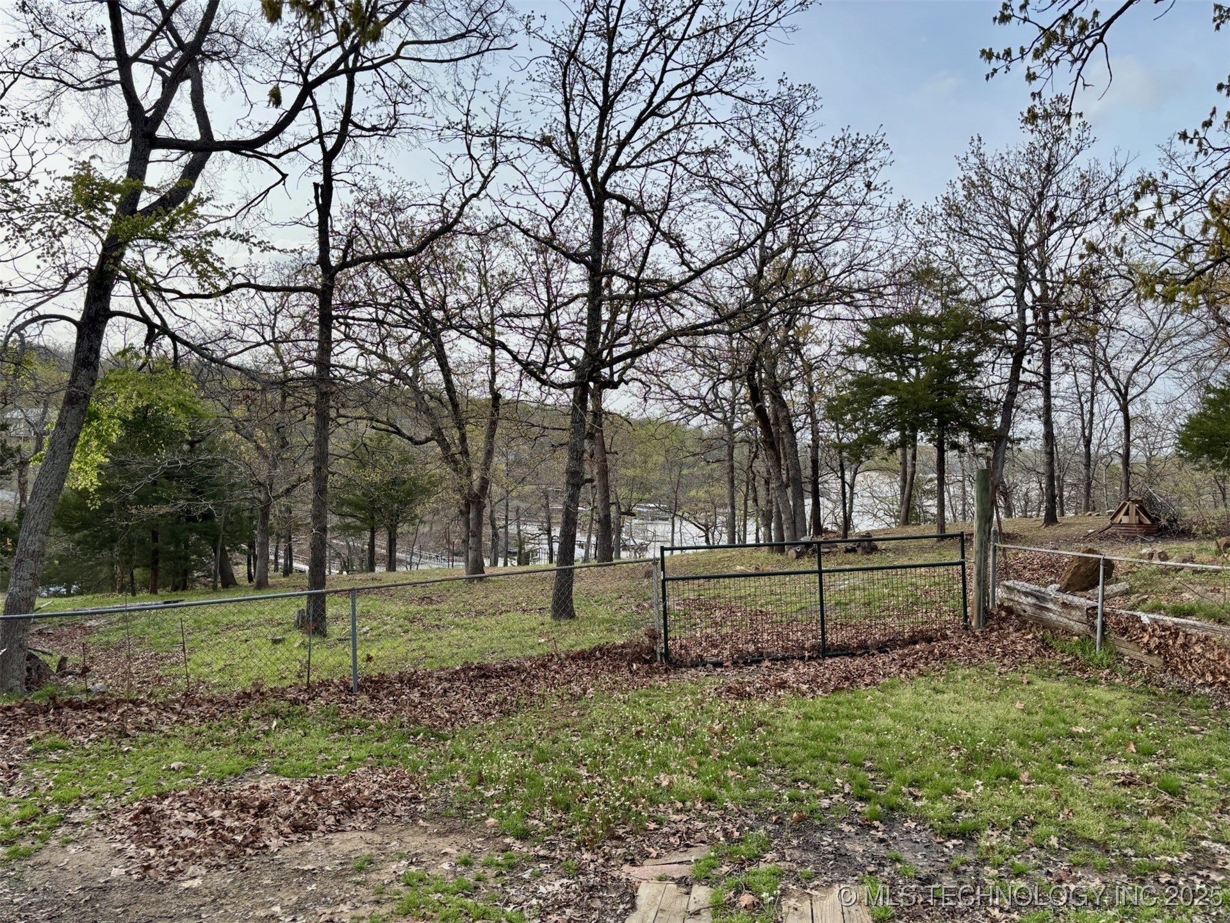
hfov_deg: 67.3
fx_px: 924
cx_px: 615
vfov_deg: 53.1
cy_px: 462
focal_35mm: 26
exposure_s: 1/1721
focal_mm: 5.96
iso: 50
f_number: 1.6
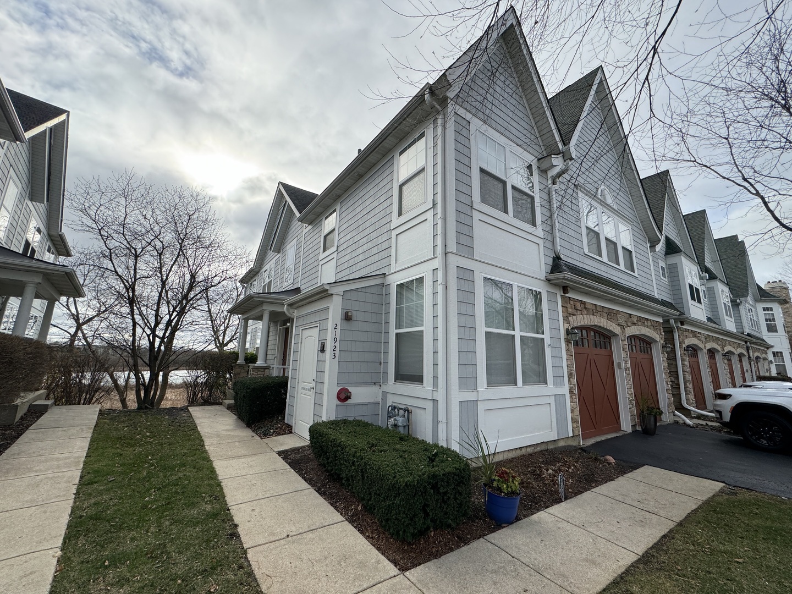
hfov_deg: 102.1
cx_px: 396
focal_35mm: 14
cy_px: 297
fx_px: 320
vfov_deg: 85.7
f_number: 2.2
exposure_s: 1/944
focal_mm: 2.22
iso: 50
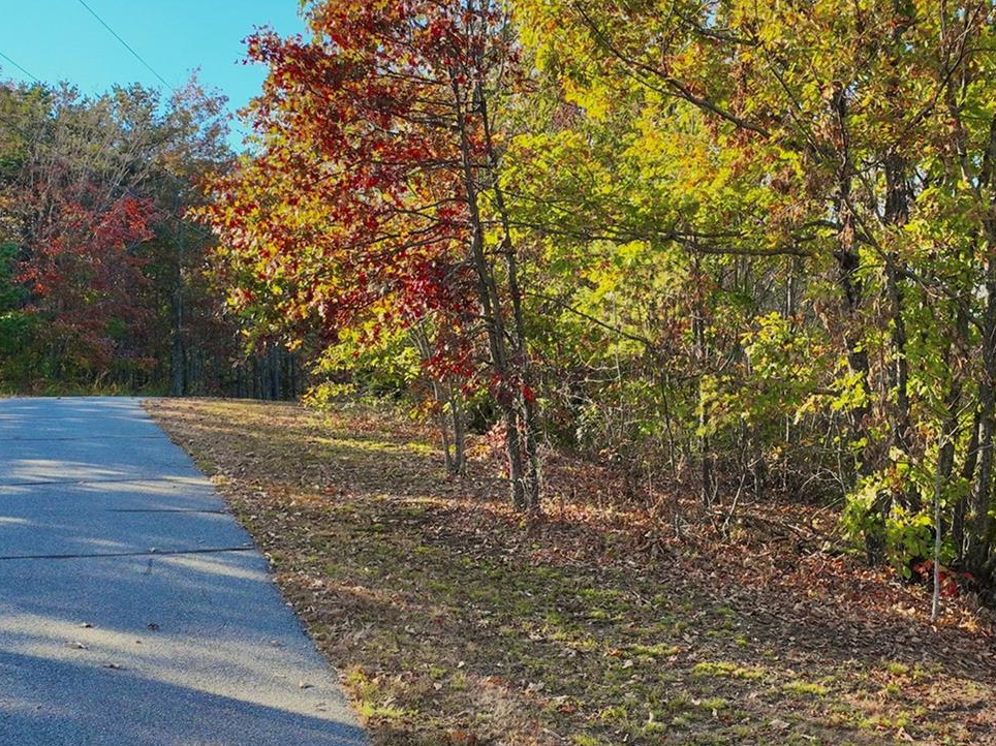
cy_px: 320
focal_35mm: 51
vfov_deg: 28.5
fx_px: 1467
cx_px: 618
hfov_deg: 37.3
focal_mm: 12.29
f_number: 2.8
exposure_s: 1/1250
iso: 300
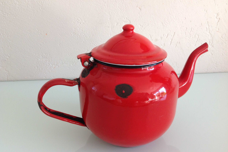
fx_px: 234
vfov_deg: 35.9
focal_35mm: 37
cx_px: 112
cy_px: 74
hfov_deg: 51.9
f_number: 2.4
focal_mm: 4.28
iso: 64
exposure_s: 1/60
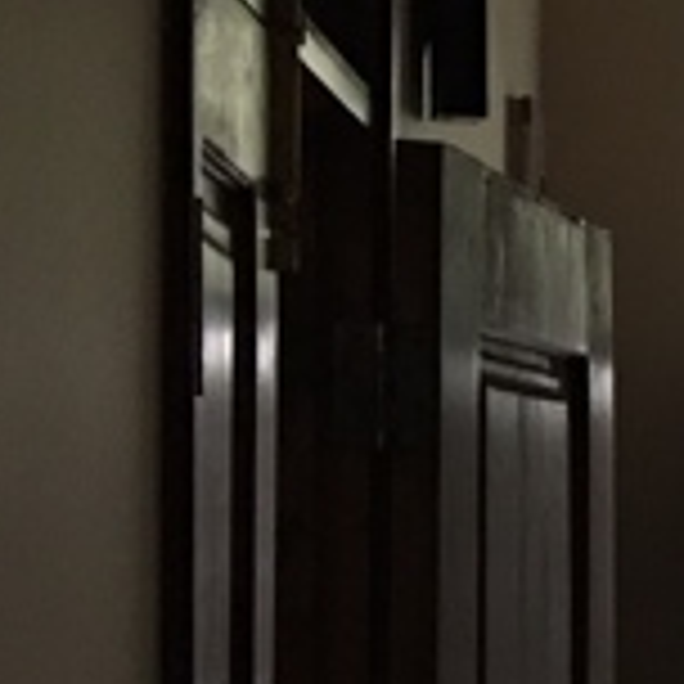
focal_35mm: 169
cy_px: 886
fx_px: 3778
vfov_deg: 10.1
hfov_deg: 8.9
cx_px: 1858
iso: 80
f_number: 2.2
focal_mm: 4.15
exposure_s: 1/17
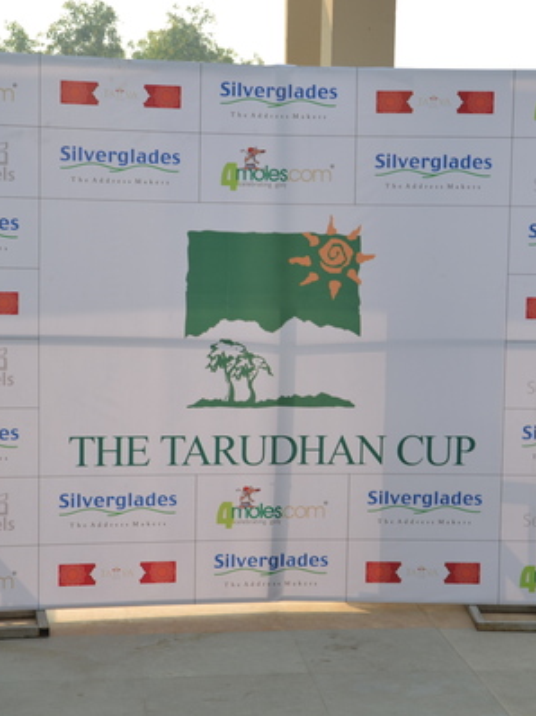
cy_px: 358
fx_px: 1529
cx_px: 284
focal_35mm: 74
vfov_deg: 26.3
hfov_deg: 19.9
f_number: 6.3
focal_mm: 34
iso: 100
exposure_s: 1/160
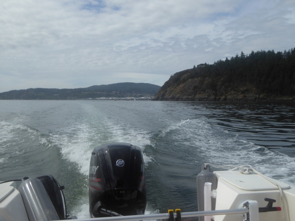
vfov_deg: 36.8
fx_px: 332
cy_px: 110
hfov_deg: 47.9
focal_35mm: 39
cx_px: 148
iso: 100
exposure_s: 1/1600
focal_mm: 6.7
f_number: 3.7
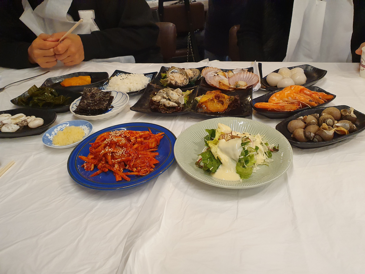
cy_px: 137
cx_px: 182
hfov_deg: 67.3
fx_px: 274
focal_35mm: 26
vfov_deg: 53.1
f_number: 2.4
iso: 320
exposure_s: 1/120
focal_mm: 4.32
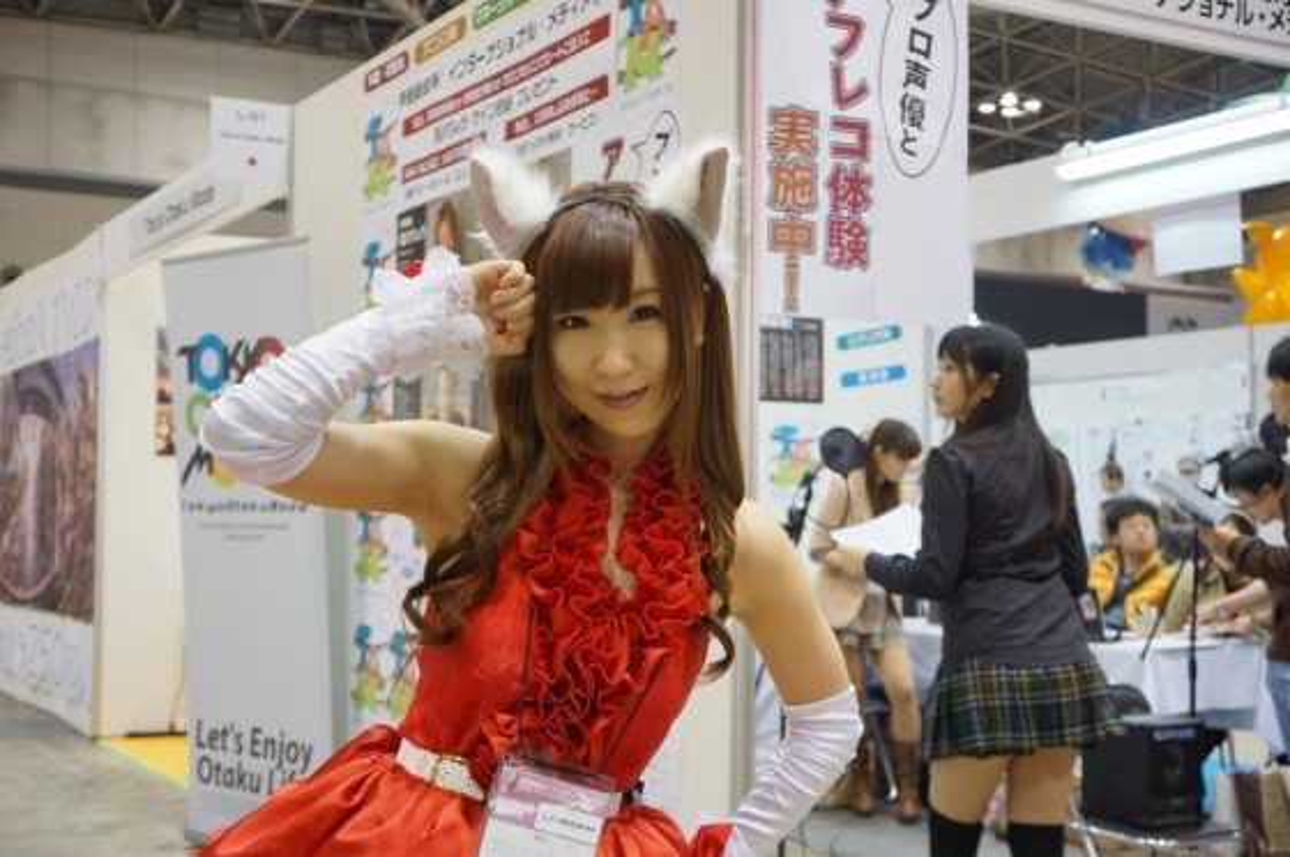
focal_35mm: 43
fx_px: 1539
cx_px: 645
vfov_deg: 31.1
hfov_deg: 45.5
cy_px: 428
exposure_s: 1/60
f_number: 4
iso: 800
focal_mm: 29
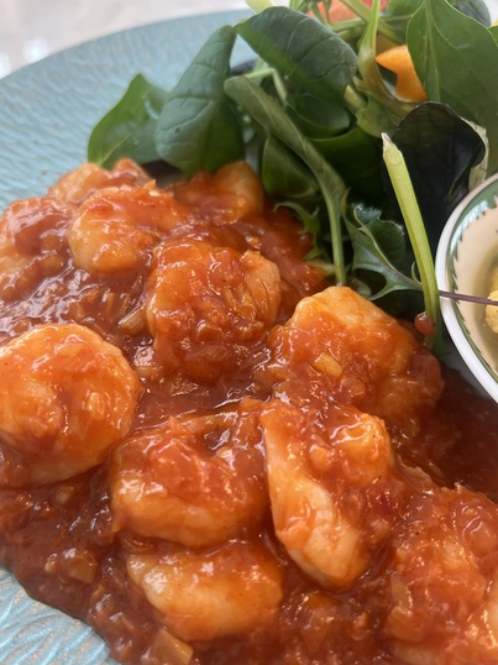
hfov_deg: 48.2
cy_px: 363
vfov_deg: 61.6
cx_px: 242
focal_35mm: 29
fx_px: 557
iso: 80
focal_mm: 5.7
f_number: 1.5
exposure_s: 1/50
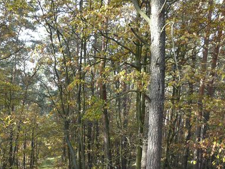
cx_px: 48
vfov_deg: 24.3
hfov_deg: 32.4
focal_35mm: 58
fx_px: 377
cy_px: 163
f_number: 2.8
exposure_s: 1/100
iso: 100
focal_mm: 4.6
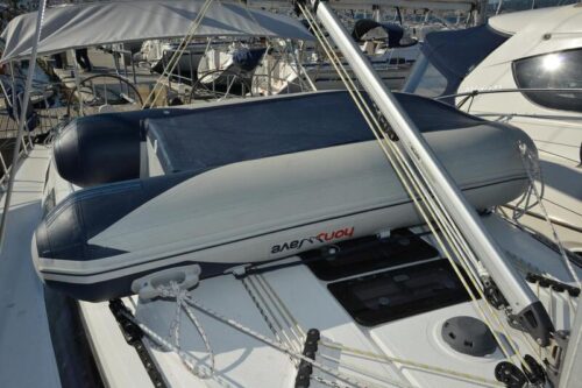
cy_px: 194
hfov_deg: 60.3
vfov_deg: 42.3
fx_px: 501
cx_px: 291
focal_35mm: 31
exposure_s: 1/250
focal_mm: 31
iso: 200
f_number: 16
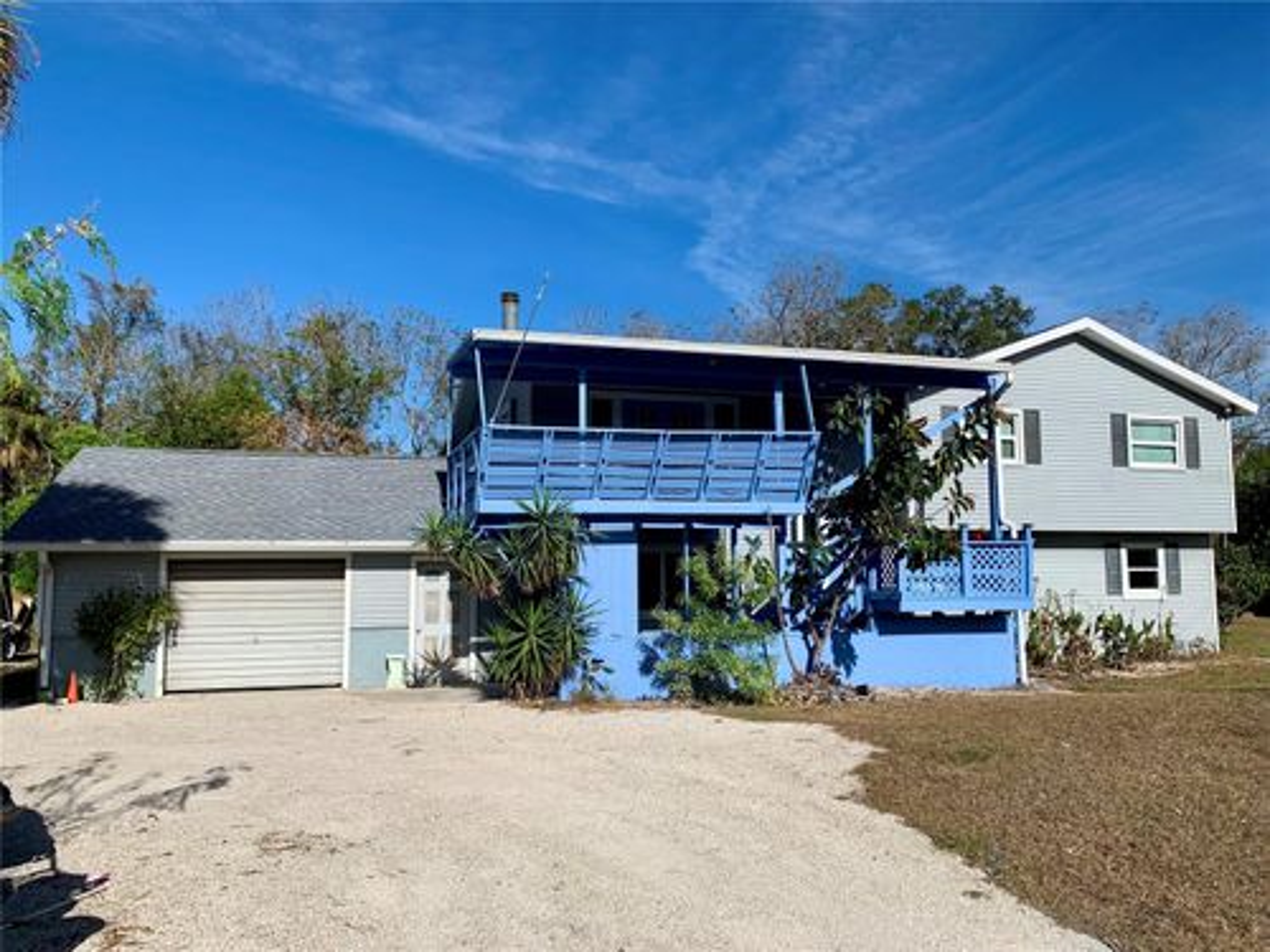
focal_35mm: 26
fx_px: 954
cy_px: 476
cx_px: 635
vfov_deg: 53.1
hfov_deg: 67.3
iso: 25
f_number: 1.8
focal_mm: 4.25
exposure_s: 1/3788
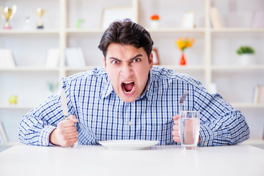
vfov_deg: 13.1
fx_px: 770
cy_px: 88
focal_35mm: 105
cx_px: 132
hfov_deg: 19.4
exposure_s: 1/80
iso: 200
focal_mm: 105
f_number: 5
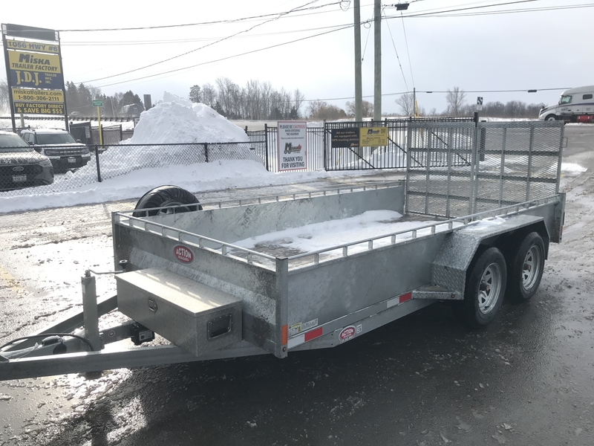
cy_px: 223
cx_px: 297
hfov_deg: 63.4
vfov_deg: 49.7
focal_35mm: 28
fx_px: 480
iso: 20
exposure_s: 1/1996
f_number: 1.8
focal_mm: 3.99
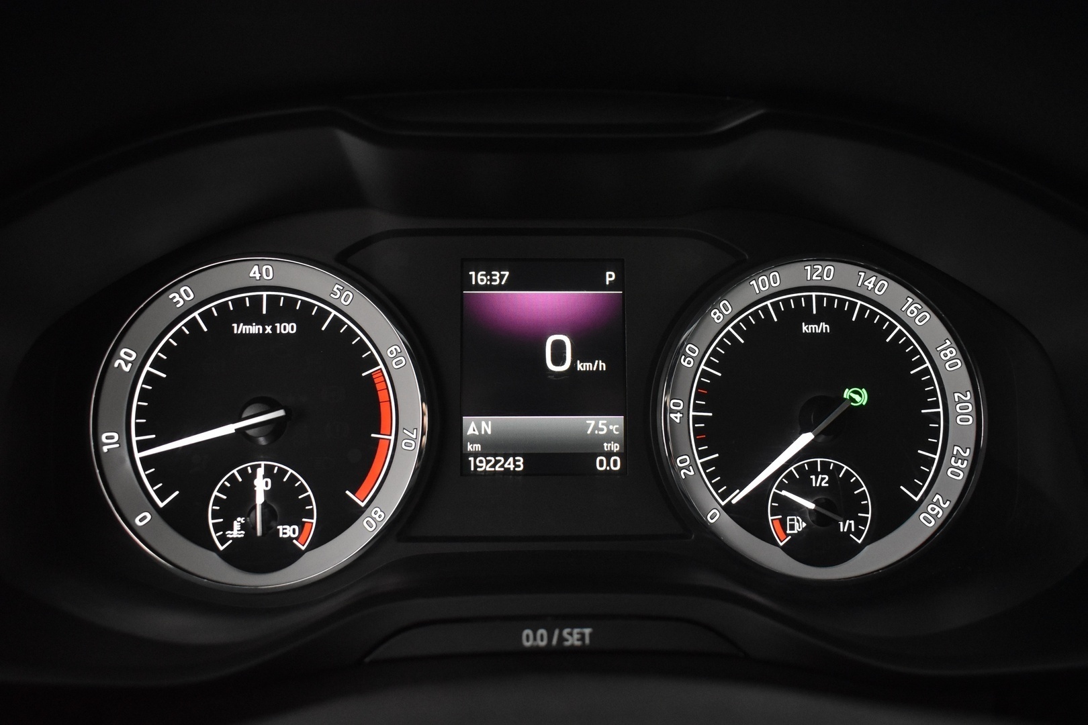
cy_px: 362
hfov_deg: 59.5
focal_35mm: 32
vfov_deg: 41.7
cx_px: 544
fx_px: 952
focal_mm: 21
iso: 3200
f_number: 3.8
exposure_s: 1/30
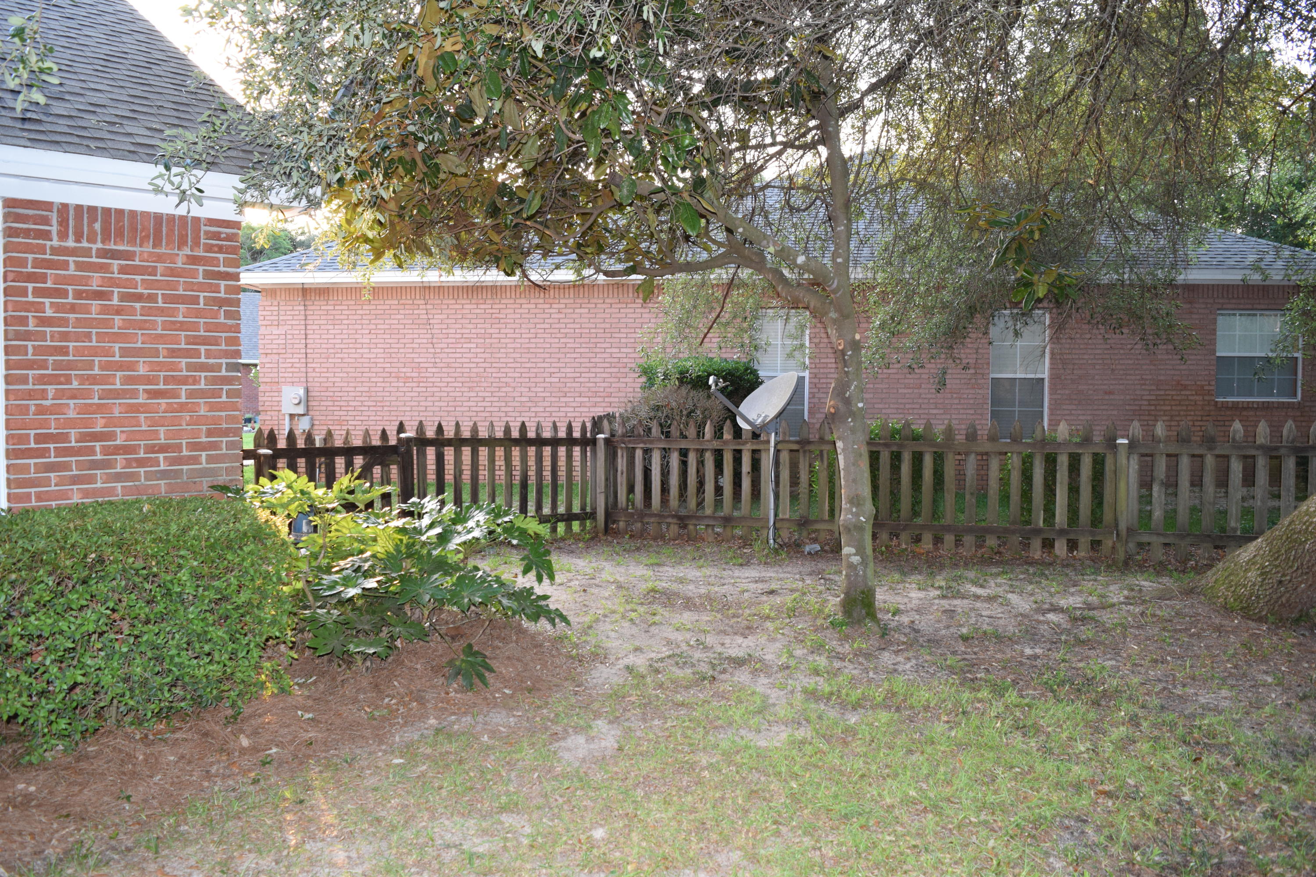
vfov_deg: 47.9
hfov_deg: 67.4
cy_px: 438
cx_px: 658
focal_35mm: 27
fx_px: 987
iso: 800
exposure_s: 1/125
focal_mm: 18
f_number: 5.6
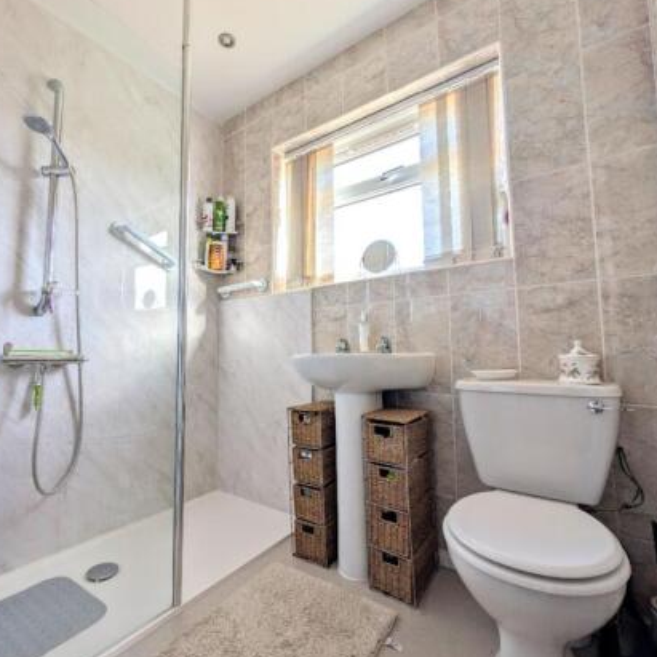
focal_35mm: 15
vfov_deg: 91.1
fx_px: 322
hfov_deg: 90.7
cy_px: 325
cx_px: 288
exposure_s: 1/245
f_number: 1.7
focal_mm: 2.02
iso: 119
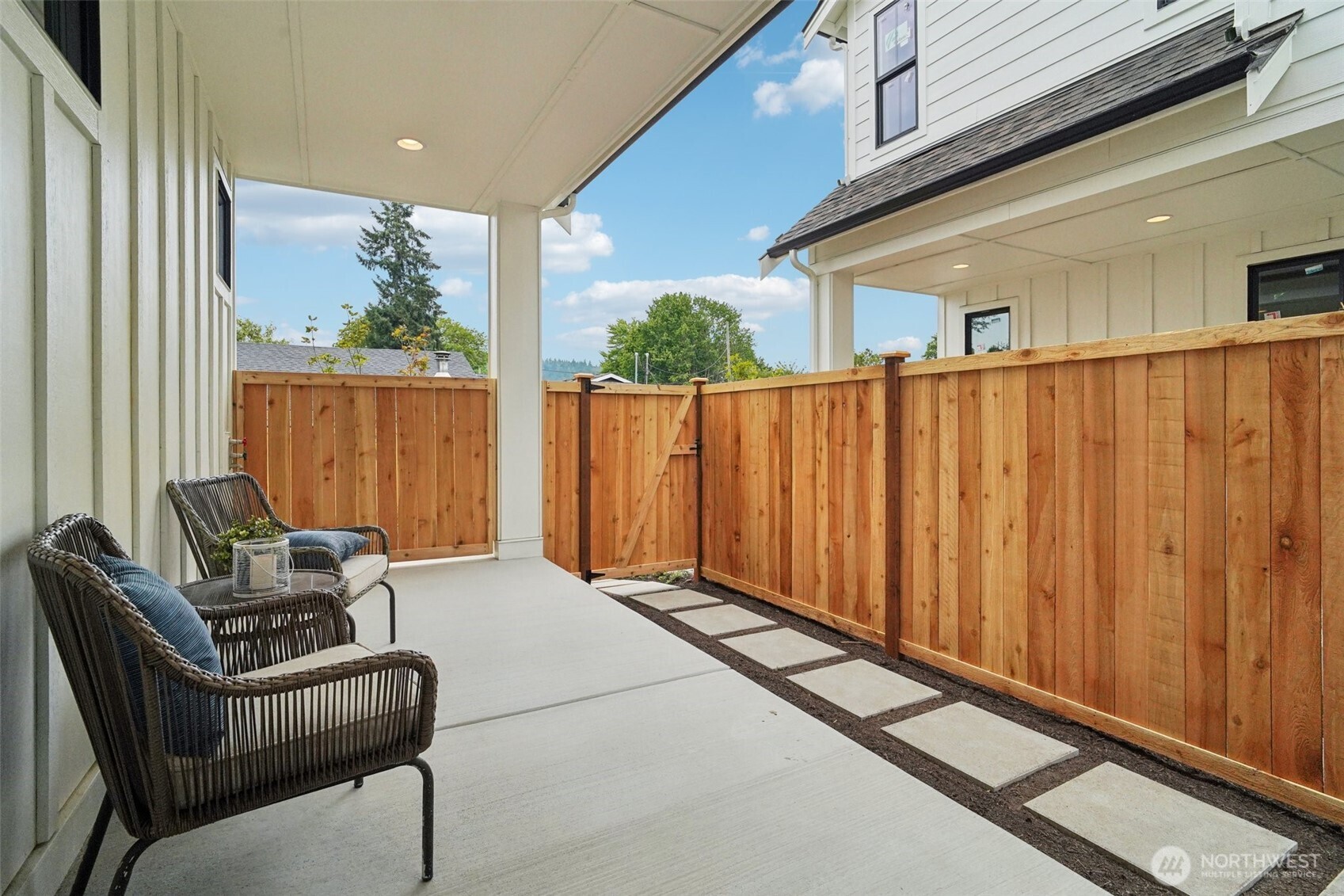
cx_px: 672
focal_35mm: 16
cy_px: 448
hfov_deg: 96.7
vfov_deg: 73.7
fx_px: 597
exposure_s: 1/640
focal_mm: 16
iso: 1600
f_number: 8
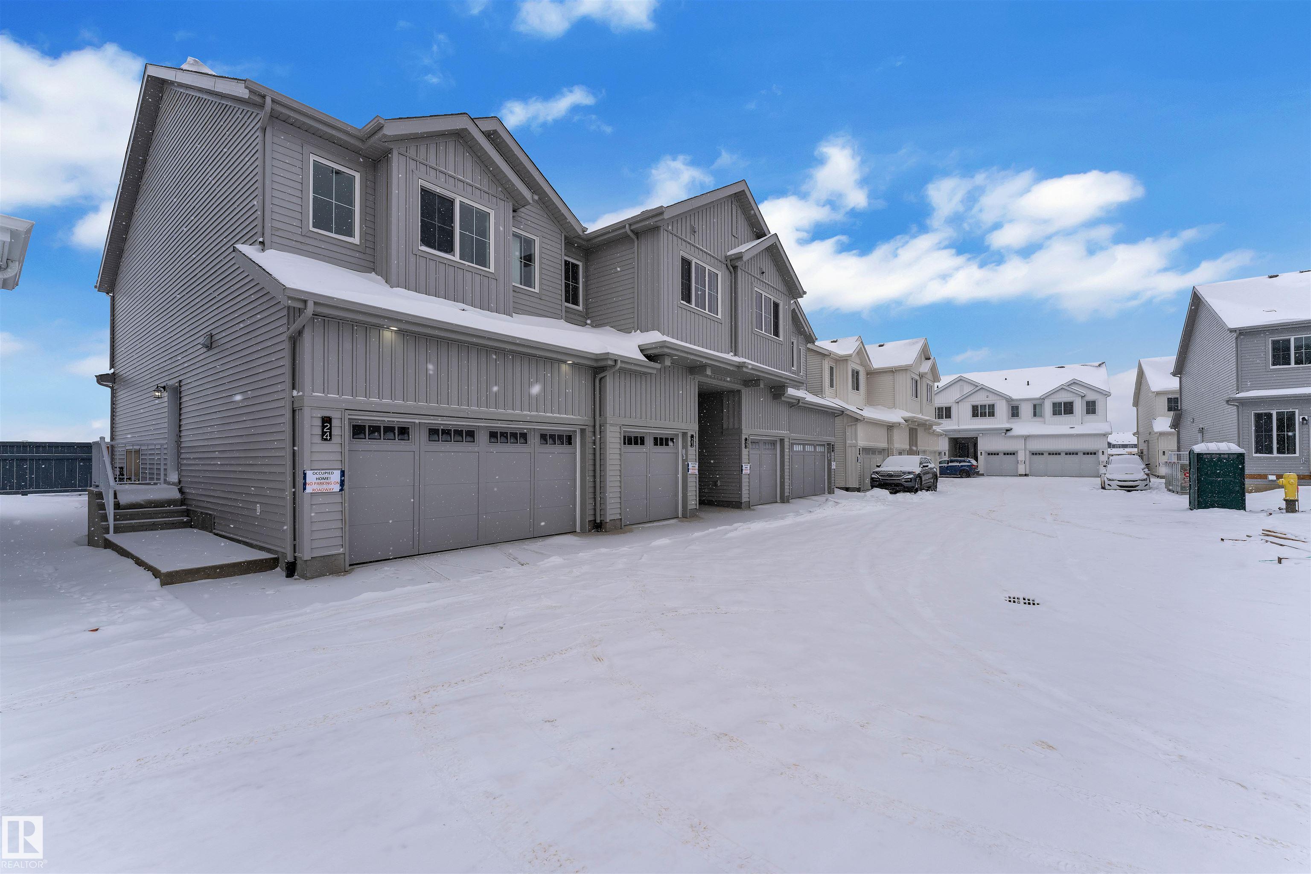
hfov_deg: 101.9
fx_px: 532
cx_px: 656
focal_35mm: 15
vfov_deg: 78.8
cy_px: 437
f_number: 6.3
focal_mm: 14.6
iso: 200
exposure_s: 1/640
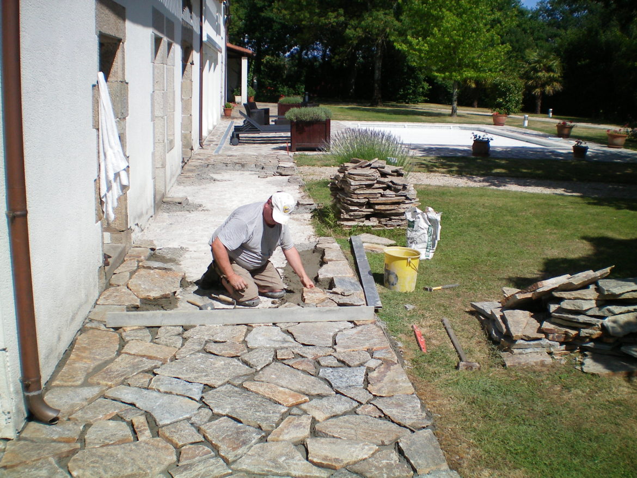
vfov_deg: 37.7
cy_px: 239
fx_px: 699
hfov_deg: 49.0
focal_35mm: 38
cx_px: 318
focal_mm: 6.3
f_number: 4.6
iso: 64
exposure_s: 1/640
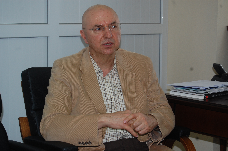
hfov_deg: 24.6
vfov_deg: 16.5
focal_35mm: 82
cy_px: 76
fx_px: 522
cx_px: 114
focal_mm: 55
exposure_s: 1/60
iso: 400
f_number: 5.6
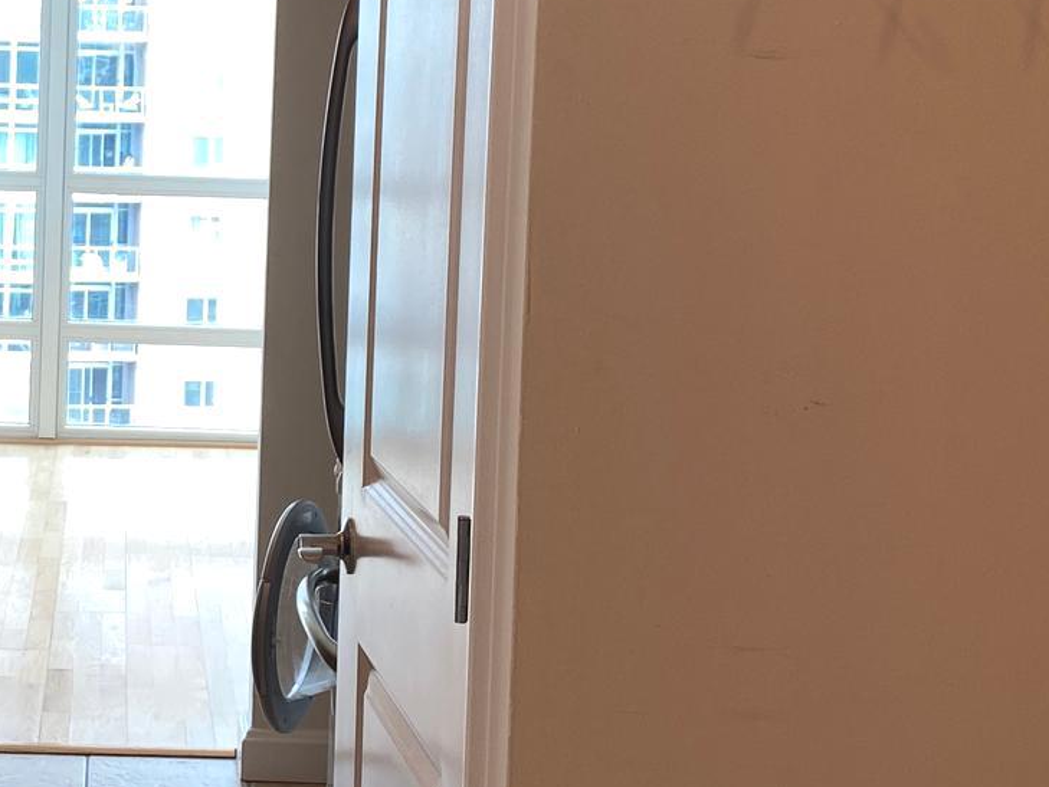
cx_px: 62
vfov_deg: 20.0
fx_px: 2213
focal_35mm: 73
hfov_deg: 25.6
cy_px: 209
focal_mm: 4.25
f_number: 1.8
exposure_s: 1/124
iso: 32
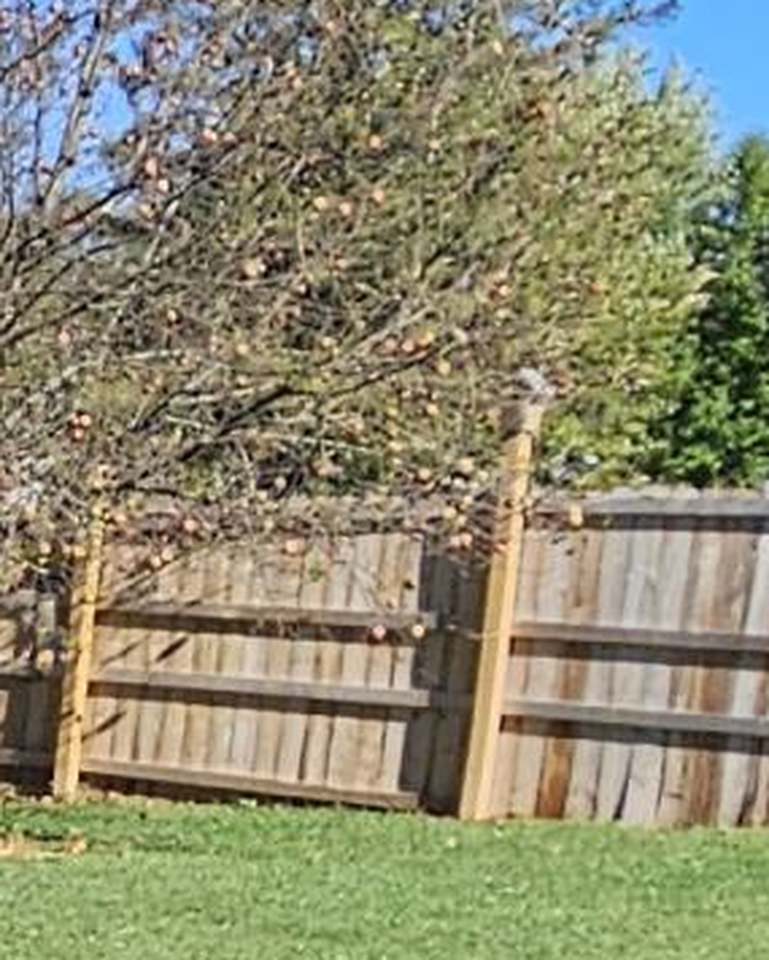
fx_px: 3043
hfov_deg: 10.8
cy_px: 771
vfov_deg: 17.8
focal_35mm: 107
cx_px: -1395
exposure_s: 1/1910
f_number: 2.2
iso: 50
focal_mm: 2.2
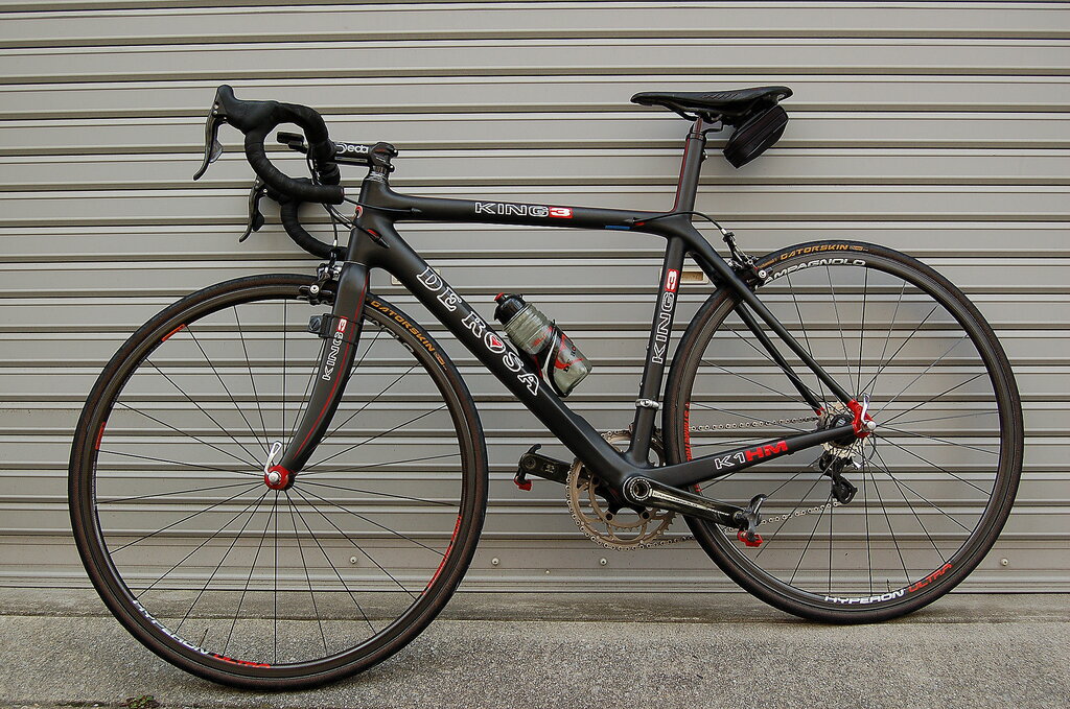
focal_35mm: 39
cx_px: 535
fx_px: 1157
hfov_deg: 49.6
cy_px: 354
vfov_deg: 34.1
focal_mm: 26
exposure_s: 1/160
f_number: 6.3
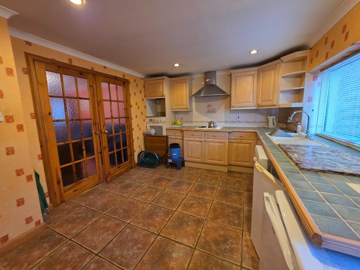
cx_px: 180
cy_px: 135
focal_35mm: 13
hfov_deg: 106.2
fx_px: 135
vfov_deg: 89.9
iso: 250
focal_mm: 2.2
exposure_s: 1/50
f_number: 1.9
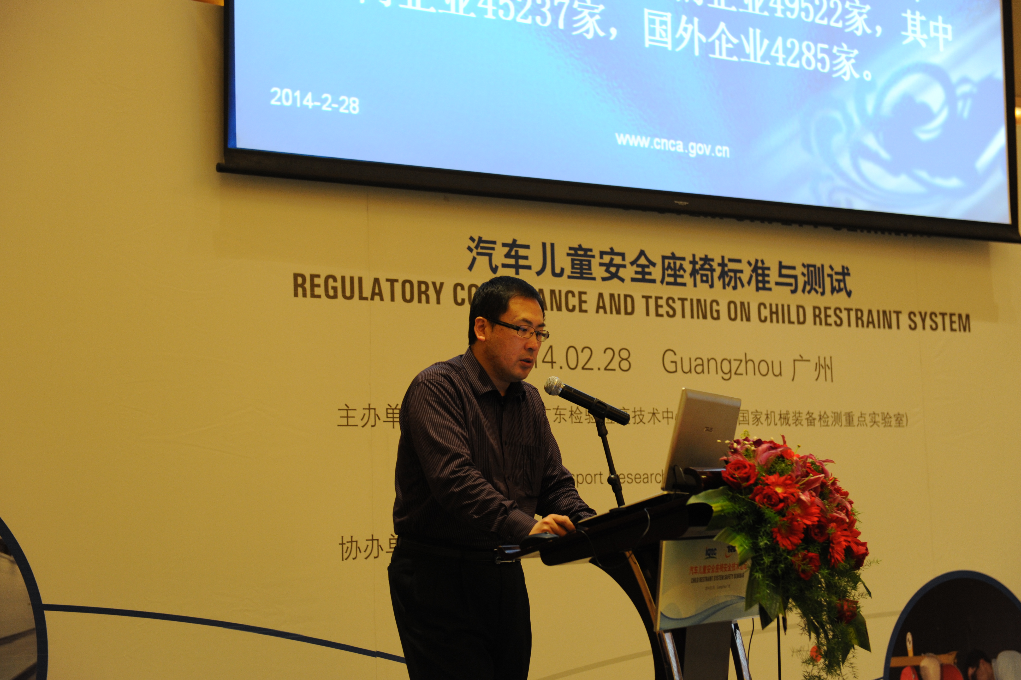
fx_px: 1757
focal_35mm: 62
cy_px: 340
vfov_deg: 21.9
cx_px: 510
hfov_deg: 32.4
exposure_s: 1/30
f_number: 3.5
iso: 1250
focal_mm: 62
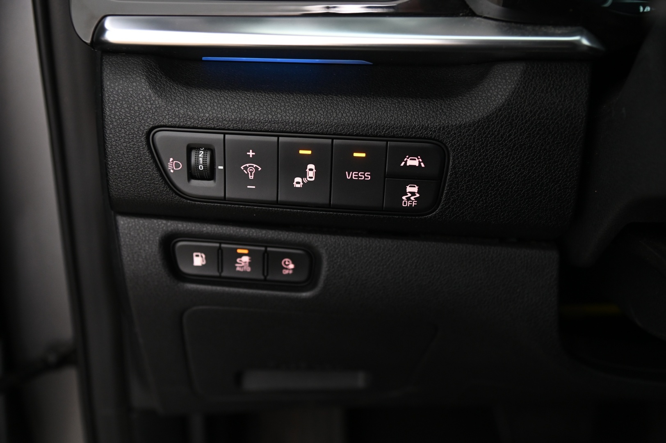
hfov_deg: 44.5
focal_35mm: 44
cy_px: 222
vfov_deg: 30.5
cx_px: 333
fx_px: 813
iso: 2000
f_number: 4
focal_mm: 44
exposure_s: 1/15
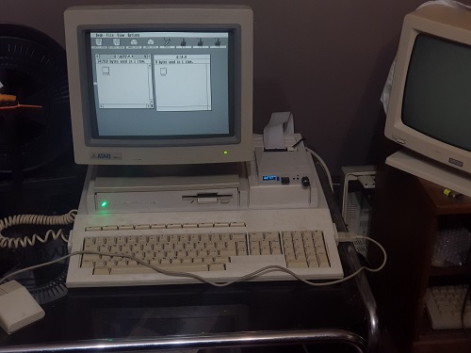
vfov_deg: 28.0
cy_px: 176
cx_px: 236
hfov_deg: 36.8
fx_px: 708
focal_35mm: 52
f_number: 2.4
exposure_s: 1/30
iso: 125
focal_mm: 6
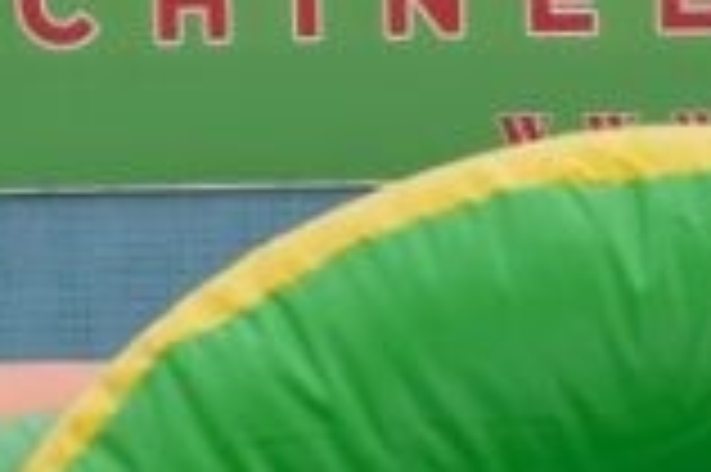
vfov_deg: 8.3
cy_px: 942
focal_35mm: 156
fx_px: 3078
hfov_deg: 13.1
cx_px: 562
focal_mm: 16
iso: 100
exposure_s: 1/125
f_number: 7.1
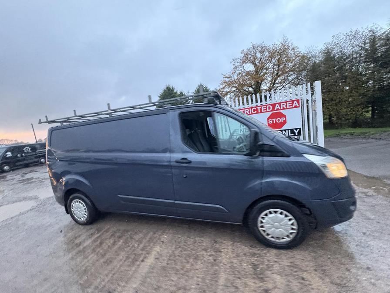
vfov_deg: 85.7
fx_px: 158
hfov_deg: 102.1
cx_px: 195
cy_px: 146
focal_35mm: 14
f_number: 2.2
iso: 1000
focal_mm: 2.22
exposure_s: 1/43
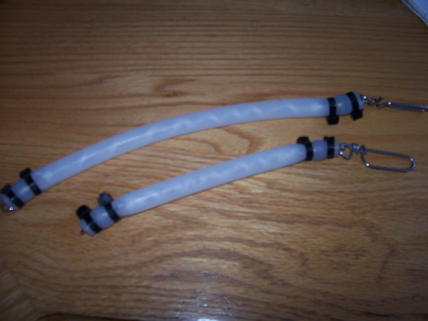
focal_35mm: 34
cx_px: 214
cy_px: 160
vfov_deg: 41.8
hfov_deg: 54.0
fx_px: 420
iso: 125
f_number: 2.7
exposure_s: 1/60
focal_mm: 5.6
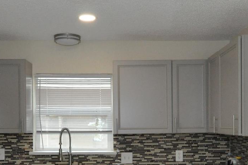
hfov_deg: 37.5
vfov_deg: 25.0
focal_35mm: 53
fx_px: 365
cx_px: 112
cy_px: 134
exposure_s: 1/200
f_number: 7.1
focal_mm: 12
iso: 2000
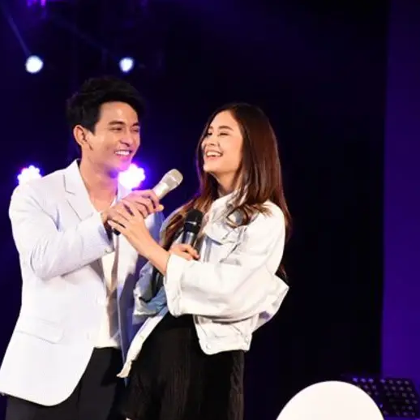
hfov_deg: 7.8
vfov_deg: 7.8
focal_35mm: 223
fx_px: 3061
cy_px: 210
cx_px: 128
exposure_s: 1/800
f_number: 5.6
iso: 8000
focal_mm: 116
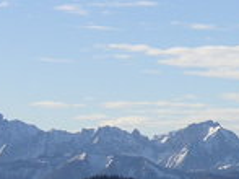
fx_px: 1683
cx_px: 324
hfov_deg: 8.0
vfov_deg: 6.1
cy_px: 124
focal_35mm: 244
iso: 50
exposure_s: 1/750
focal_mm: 10.2
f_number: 3.9
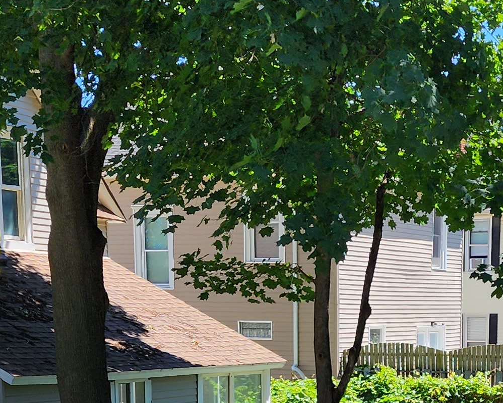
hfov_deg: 21.0
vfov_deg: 16.0
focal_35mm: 90
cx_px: 403
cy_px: 549
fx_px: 1340
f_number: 1.8
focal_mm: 6.4
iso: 12
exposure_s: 1/539
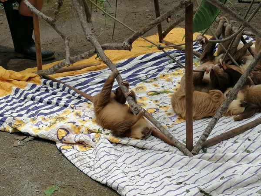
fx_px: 498
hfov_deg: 29.4
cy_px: 98
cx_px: 130
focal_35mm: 66
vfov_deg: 22.3
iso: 50
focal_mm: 4.75
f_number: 1.8
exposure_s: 1/472
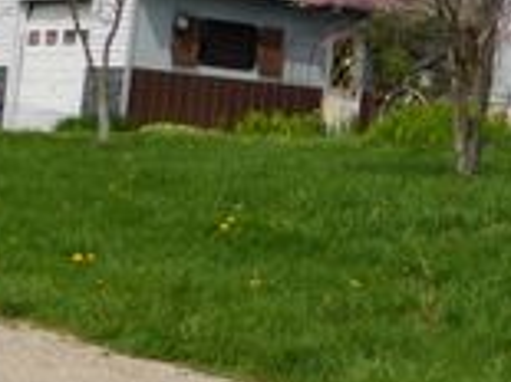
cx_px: 669
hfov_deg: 18.8
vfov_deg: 14.9
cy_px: -25
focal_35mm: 97
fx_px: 1431
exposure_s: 1/500
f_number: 6.4
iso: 125
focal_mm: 5.3
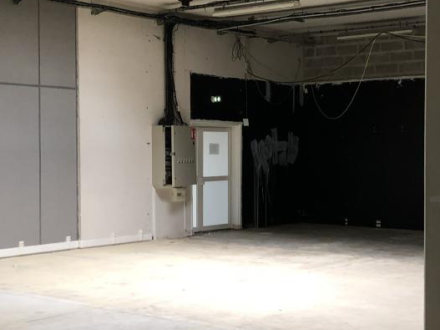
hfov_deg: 28.6
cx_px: 228
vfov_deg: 21.6
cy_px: 176
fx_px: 864
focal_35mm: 68
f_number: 1.8
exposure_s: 1/15
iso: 80
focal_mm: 3.99
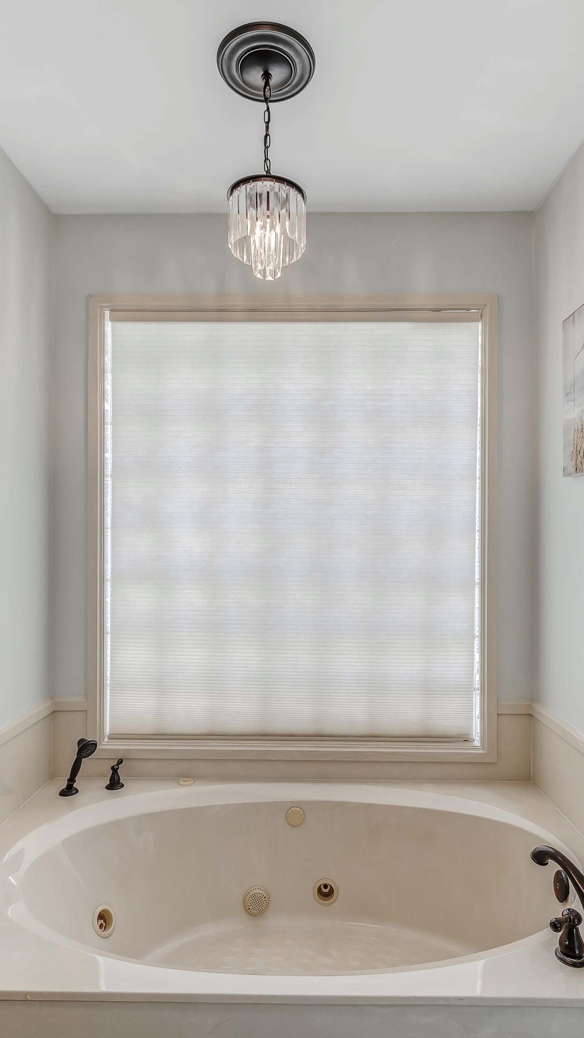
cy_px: 529
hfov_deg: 53.6
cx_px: 306
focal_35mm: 21
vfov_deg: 83.8
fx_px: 578
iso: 100
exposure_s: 1/20
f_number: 5.6
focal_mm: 13
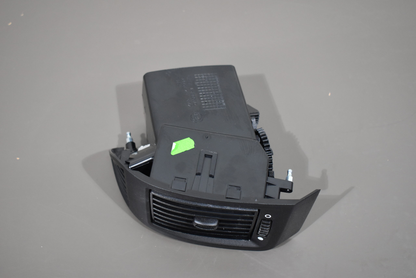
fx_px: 589
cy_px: 139
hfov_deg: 38.9
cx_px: 208
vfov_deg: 26.5
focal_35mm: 51
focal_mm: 34
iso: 1250
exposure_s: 1/125
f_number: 4.5
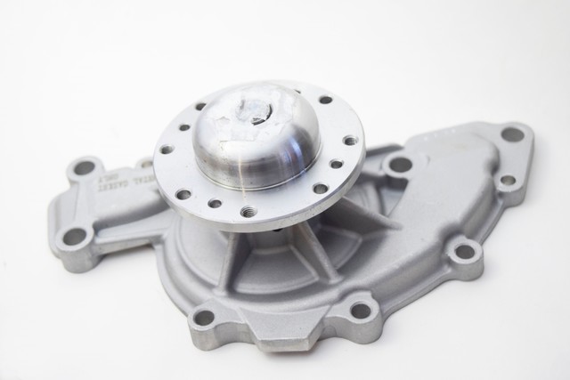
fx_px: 950
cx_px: 285
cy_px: 190
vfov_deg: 22.6
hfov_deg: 33.4
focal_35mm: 60
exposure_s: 1/60
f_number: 4.8
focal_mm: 40
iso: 1250
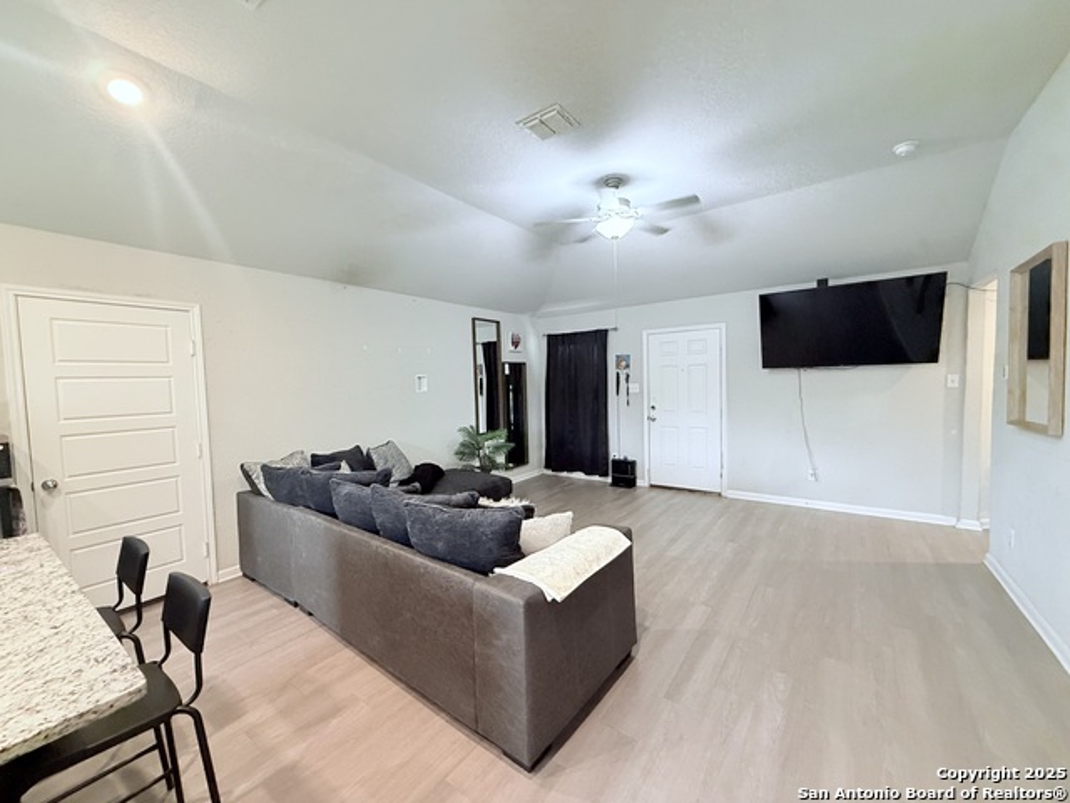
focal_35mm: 14
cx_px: 535
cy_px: 402
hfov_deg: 102.1
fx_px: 433
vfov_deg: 85.7
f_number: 2.2
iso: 500
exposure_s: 1/60
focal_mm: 2.22
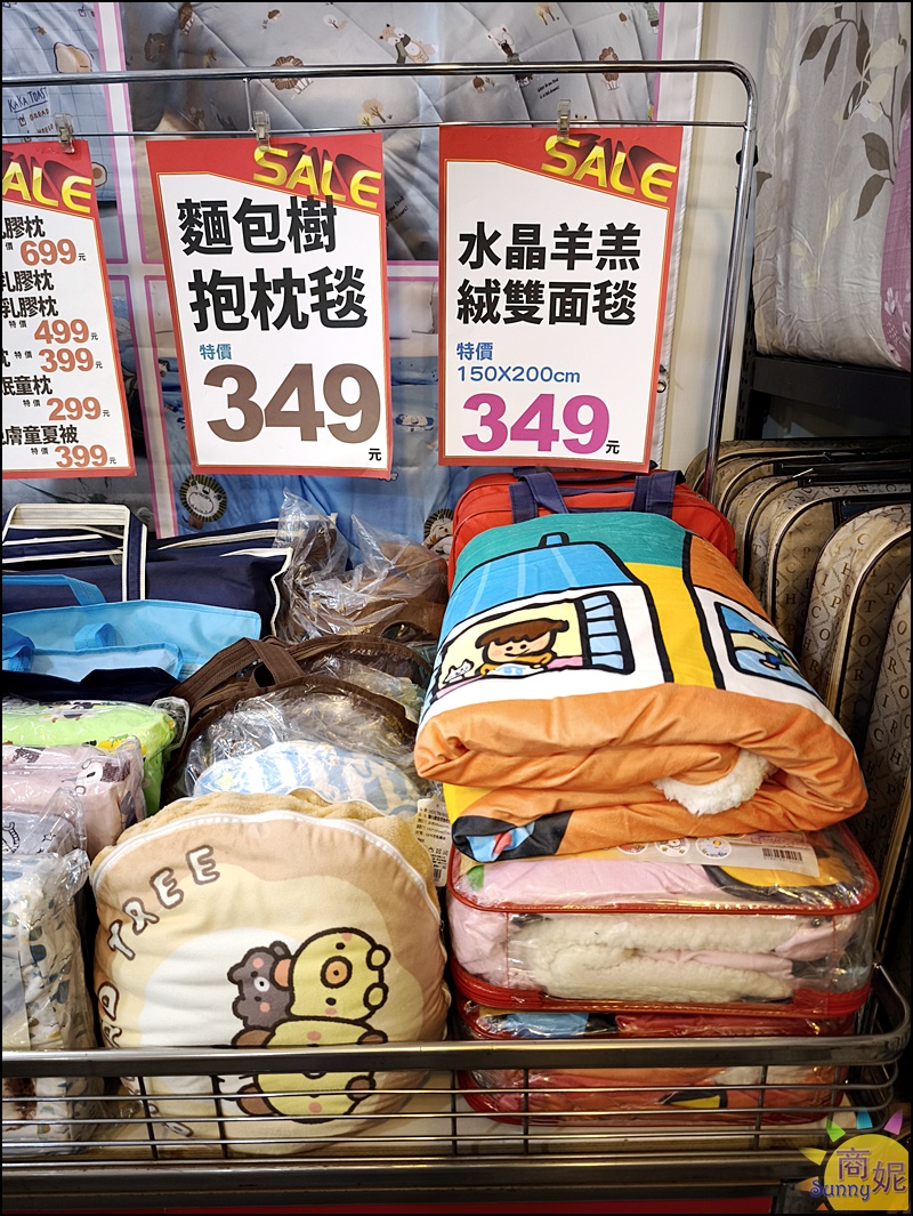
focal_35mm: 23
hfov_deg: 58.9
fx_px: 808
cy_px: 608
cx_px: 456
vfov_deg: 73.9
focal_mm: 6.57
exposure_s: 1/120
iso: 400
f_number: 1.6
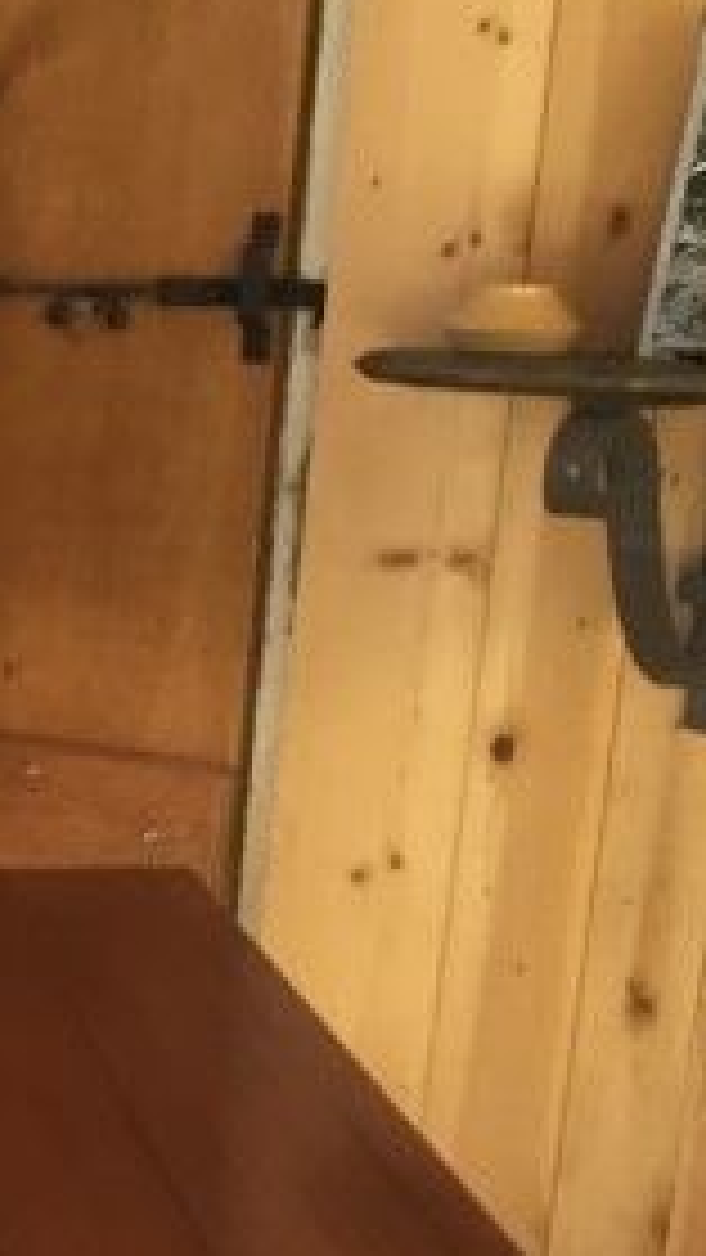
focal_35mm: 97
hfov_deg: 11.4
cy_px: 1247
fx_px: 3227
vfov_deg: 21.3
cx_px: -657
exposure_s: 1/33
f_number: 2.4
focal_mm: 3.3
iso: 100
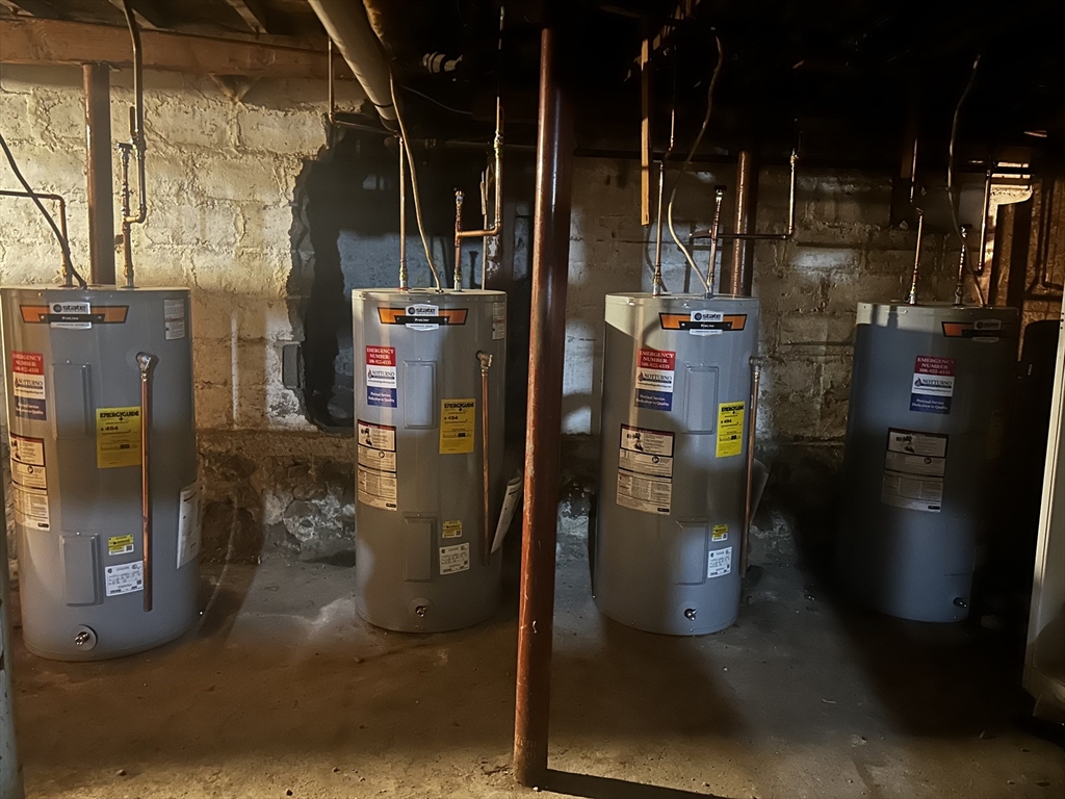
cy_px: 400
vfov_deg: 53.1
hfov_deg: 67.3
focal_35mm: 26
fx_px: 800
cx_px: 532
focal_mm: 5.7
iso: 1600
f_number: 1.5
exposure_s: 1/9
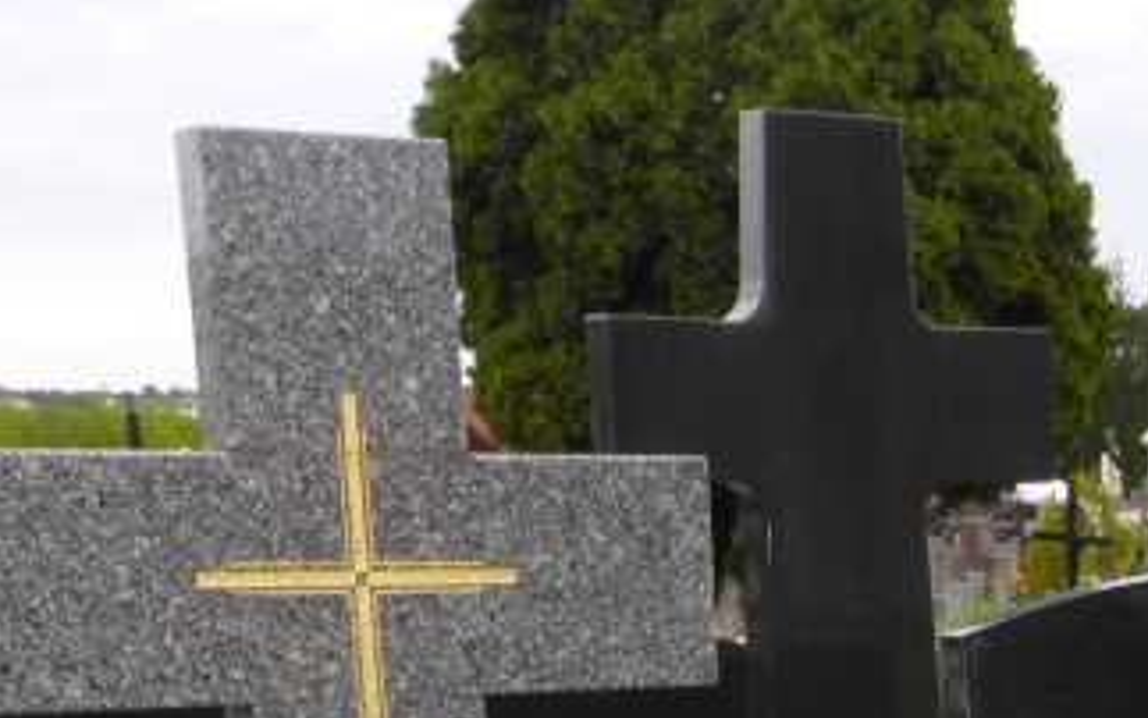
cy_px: 1333
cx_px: 1358
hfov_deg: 20.7
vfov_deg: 12.6
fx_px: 2941
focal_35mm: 94
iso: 100
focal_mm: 4.9
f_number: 3.3
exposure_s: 1/60
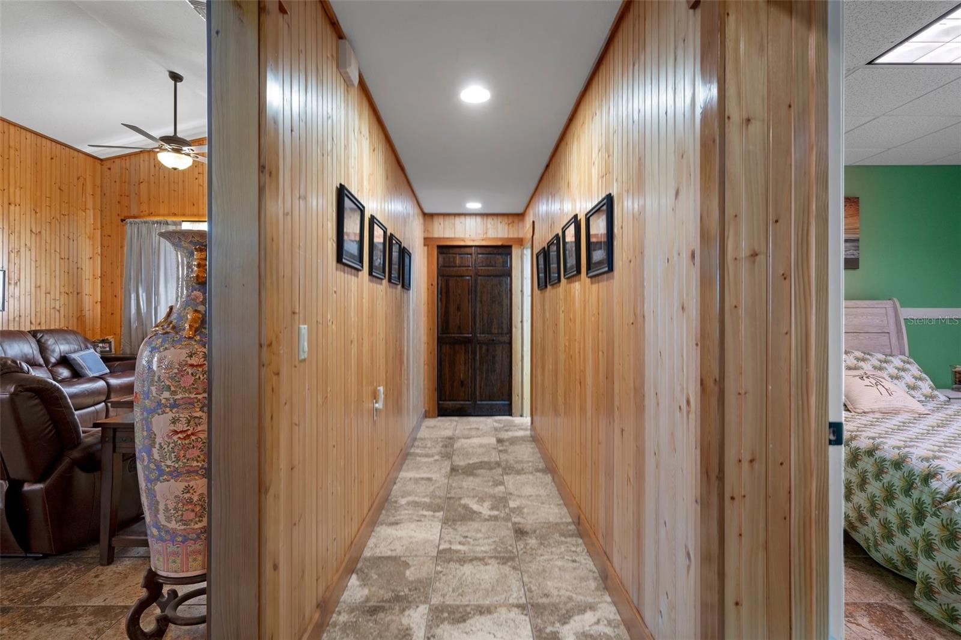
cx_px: 480
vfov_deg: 70.4
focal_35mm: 17
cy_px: 320
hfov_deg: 93.3
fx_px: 454
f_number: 9
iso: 320
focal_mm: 17
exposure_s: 4
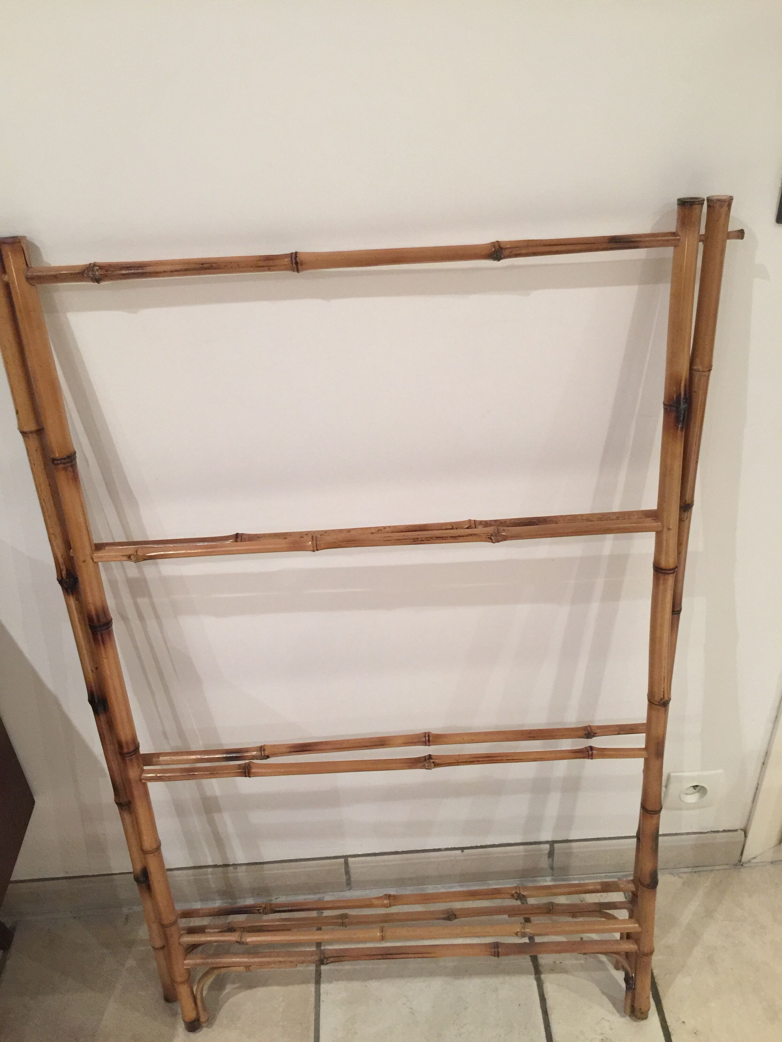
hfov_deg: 48.2
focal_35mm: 29
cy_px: 521
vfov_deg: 61.7
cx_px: 391
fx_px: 874
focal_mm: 4.15
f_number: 2.2
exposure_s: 1/17
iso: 125
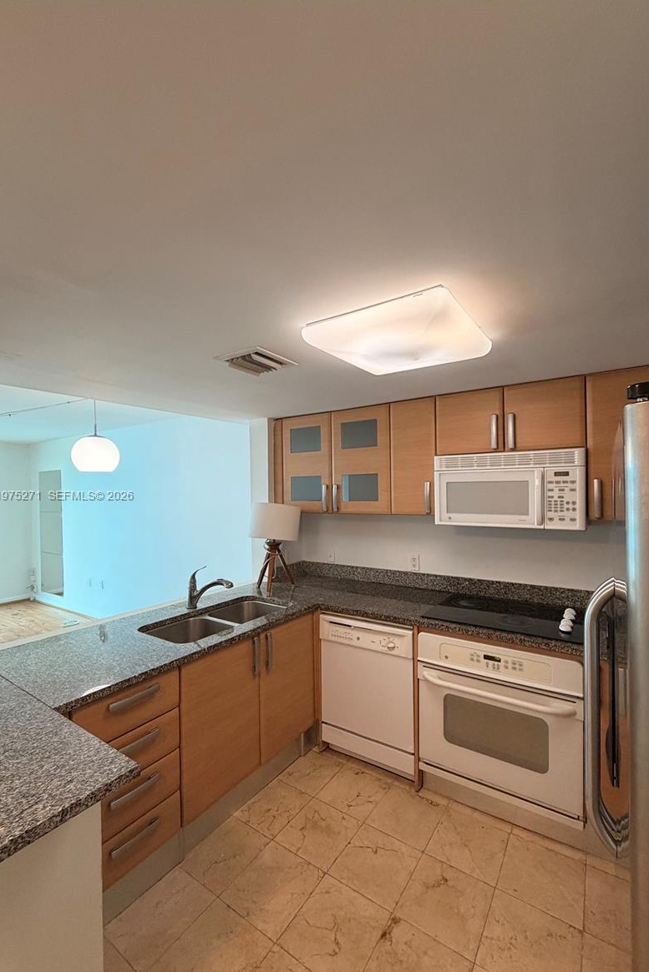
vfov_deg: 100.4
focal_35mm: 15
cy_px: 496
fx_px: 405
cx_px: 354
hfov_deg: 77.2
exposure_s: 1/60
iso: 200
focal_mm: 2.22
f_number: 2.2
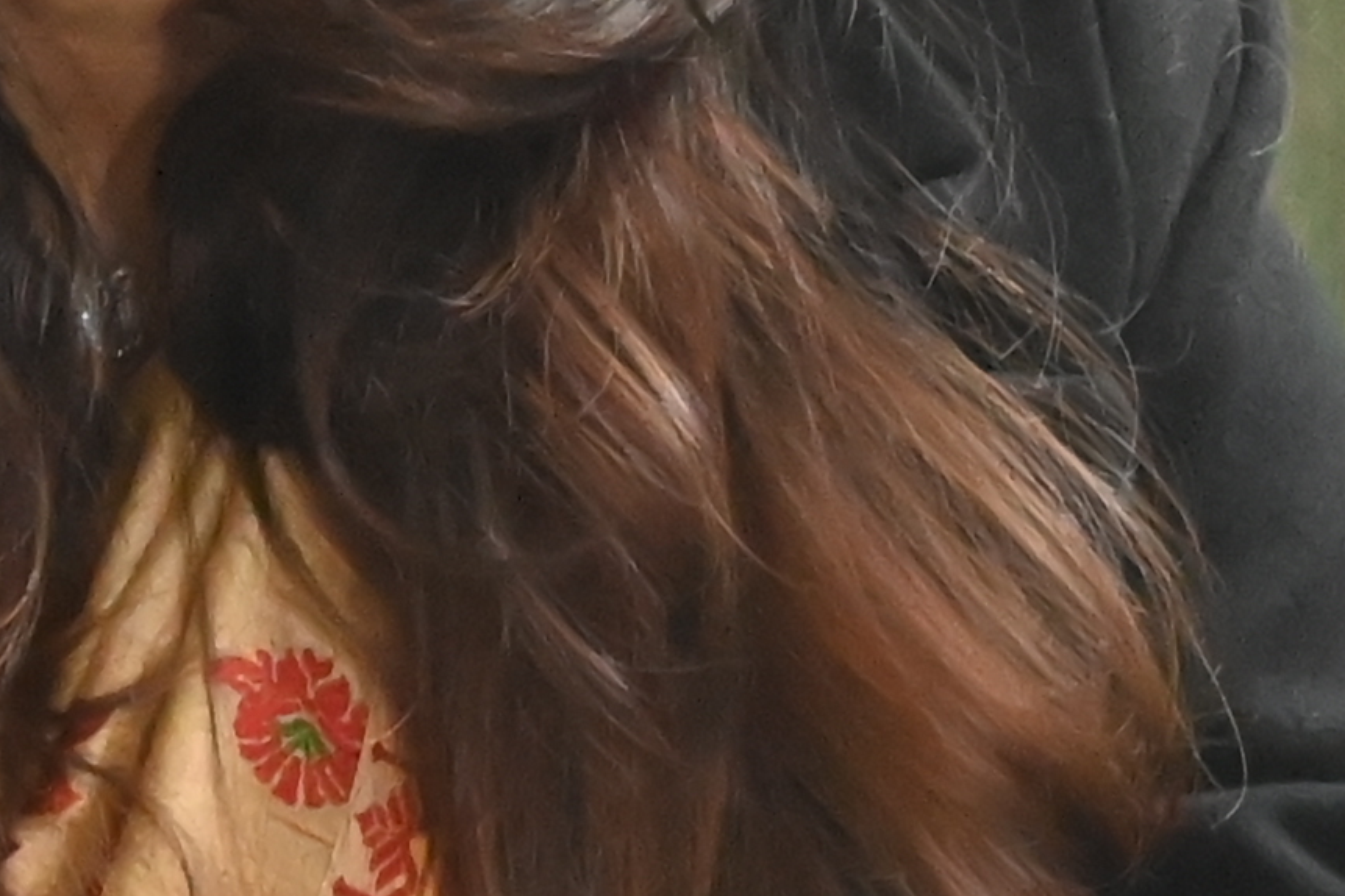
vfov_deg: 5.1
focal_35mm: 267
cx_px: 623
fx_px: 9960
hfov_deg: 7.7
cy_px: -94
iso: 5600
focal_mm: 27.5
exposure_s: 1/60
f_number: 4.5
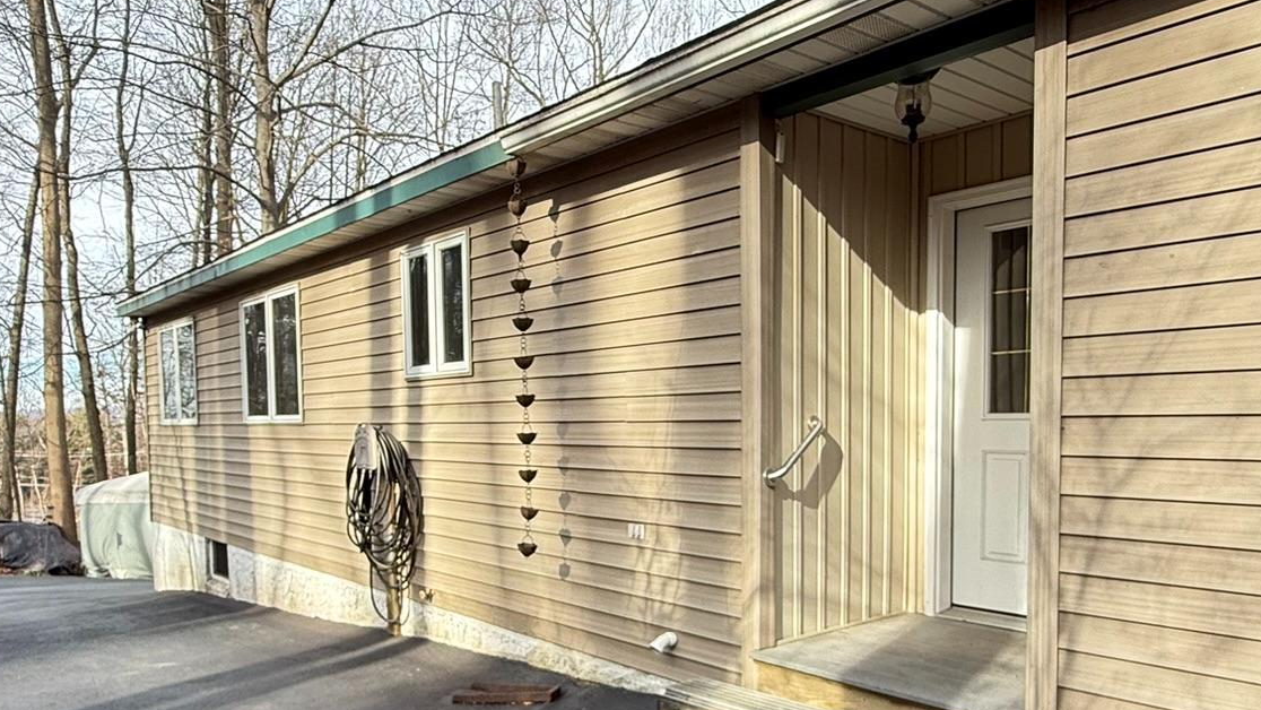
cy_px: 480
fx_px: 936
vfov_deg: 40.9
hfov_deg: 67.8
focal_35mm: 28
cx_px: 582
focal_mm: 2.22
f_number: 2.2
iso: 50
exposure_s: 1/312
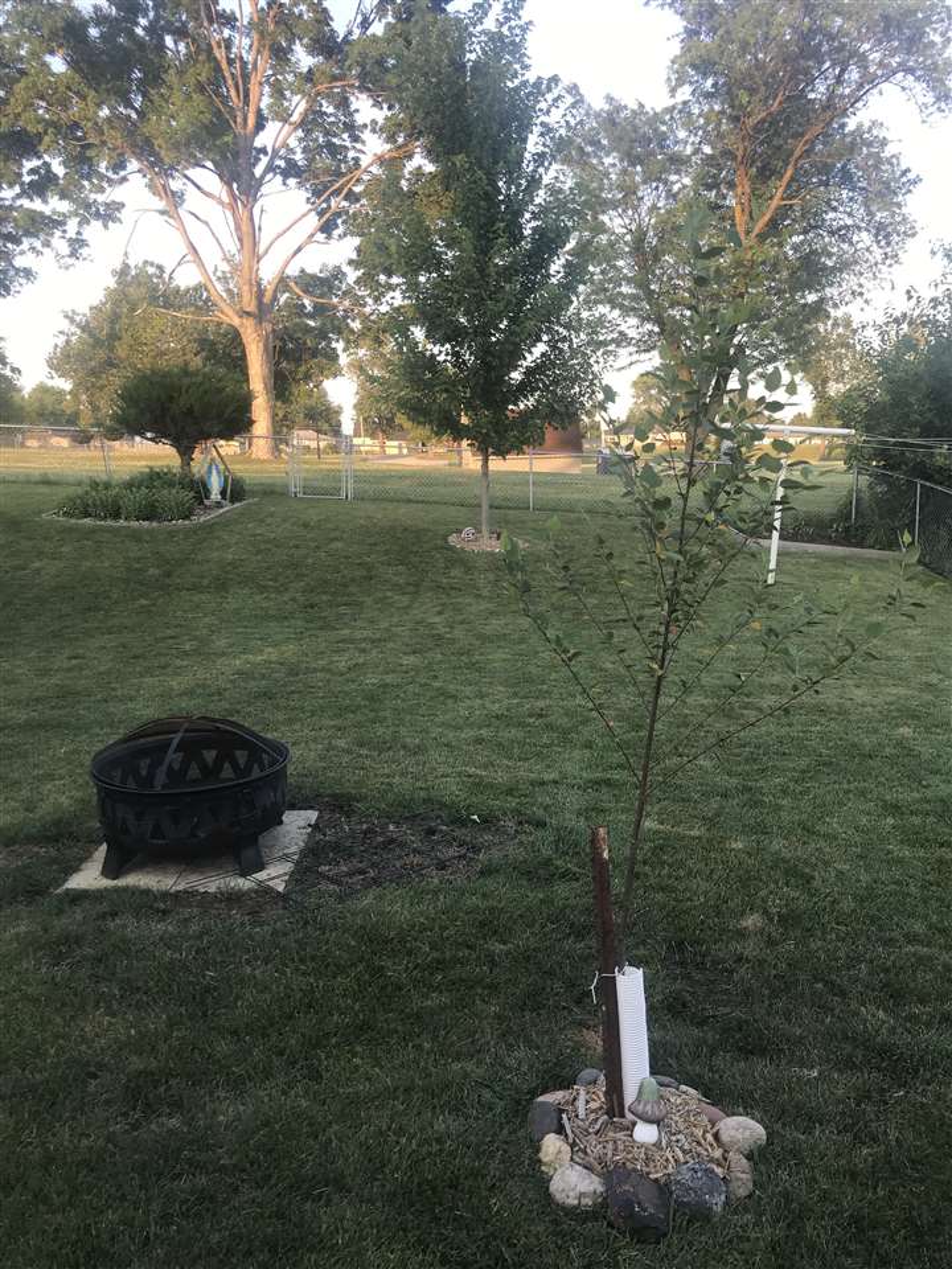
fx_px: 1027
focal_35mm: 28
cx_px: 476
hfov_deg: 49.7
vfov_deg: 63.4
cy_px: 634
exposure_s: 1/217
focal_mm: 3.99
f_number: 1.8
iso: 20
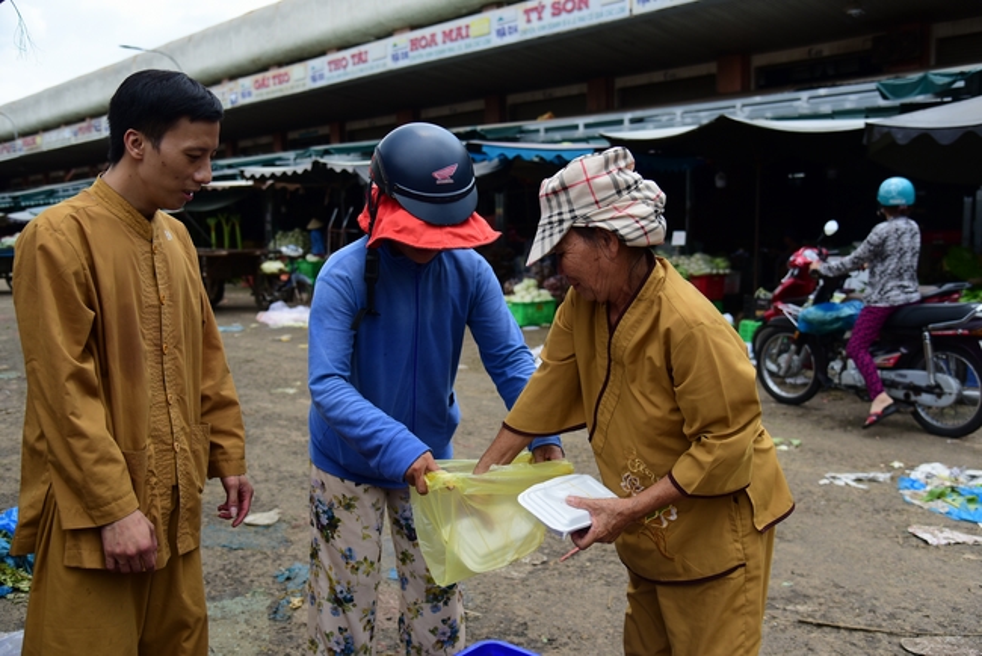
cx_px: 491
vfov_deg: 41.2
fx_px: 873
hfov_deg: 58.7
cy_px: 328
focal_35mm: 32
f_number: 4
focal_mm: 32
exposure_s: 1/1600
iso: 320
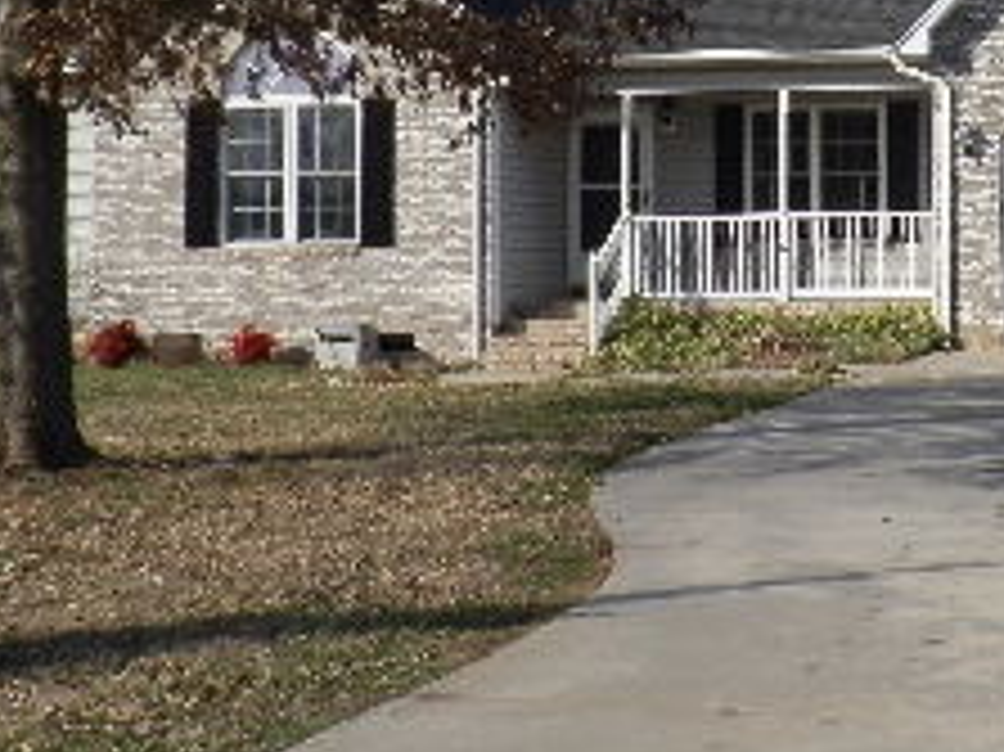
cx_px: 954
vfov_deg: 16.3
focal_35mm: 89
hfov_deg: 21.4
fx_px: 2580
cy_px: 9
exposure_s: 1/800
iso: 80
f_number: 3.4
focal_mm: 5.55
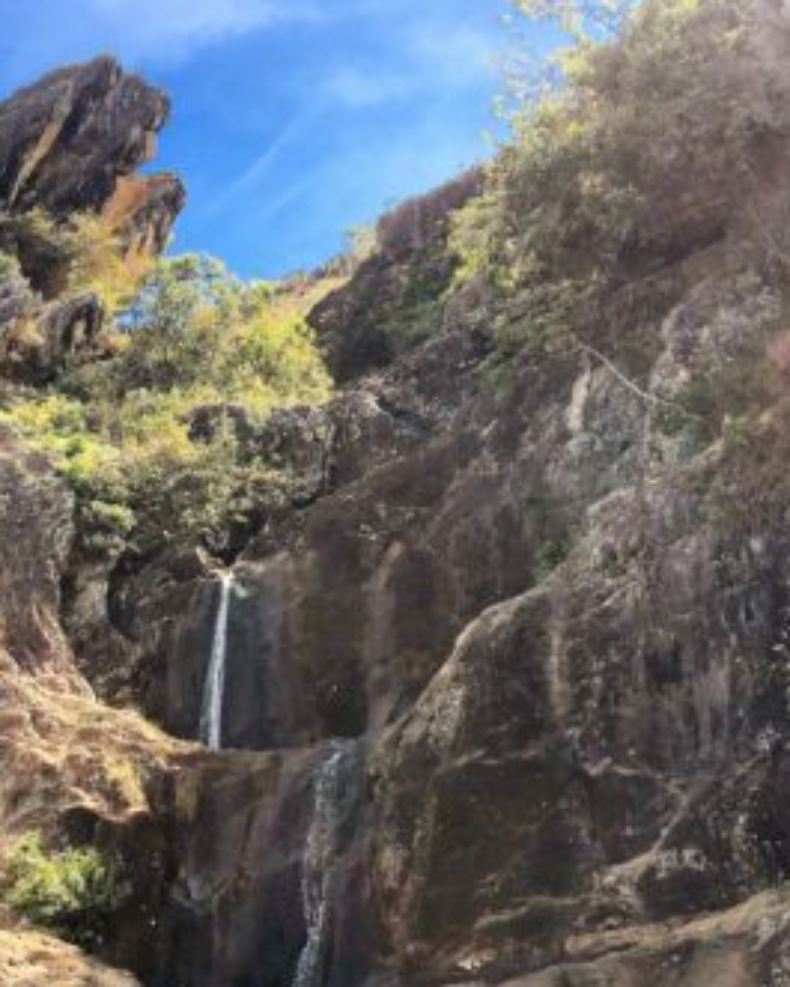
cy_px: 660
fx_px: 1548
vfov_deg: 35.0
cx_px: 253
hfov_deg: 28.4
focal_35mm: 53
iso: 25
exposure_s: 1/641
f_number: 2.2
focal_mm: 4.15
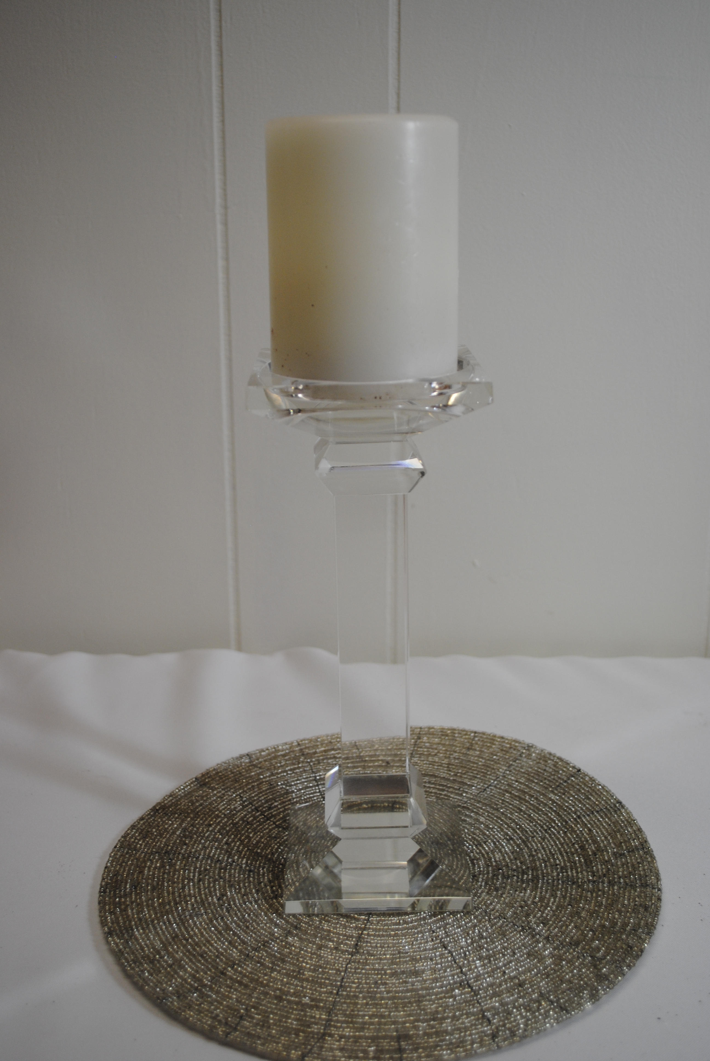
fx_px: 1150
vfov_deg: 49.5
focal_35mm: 39
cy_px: 530
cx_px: 355
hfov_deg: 34.3
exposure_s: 1/60
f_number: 4.2
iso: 200
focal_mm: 26
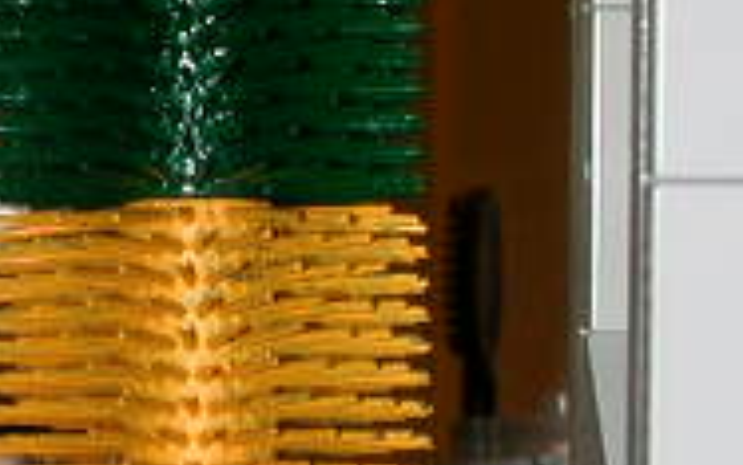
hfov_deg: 9.0
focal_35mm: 232
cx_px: -8
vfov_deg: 5.7
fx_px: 4699
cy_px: 306
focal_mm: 9.7
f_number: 5.9
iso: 100
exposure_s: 1/59.9
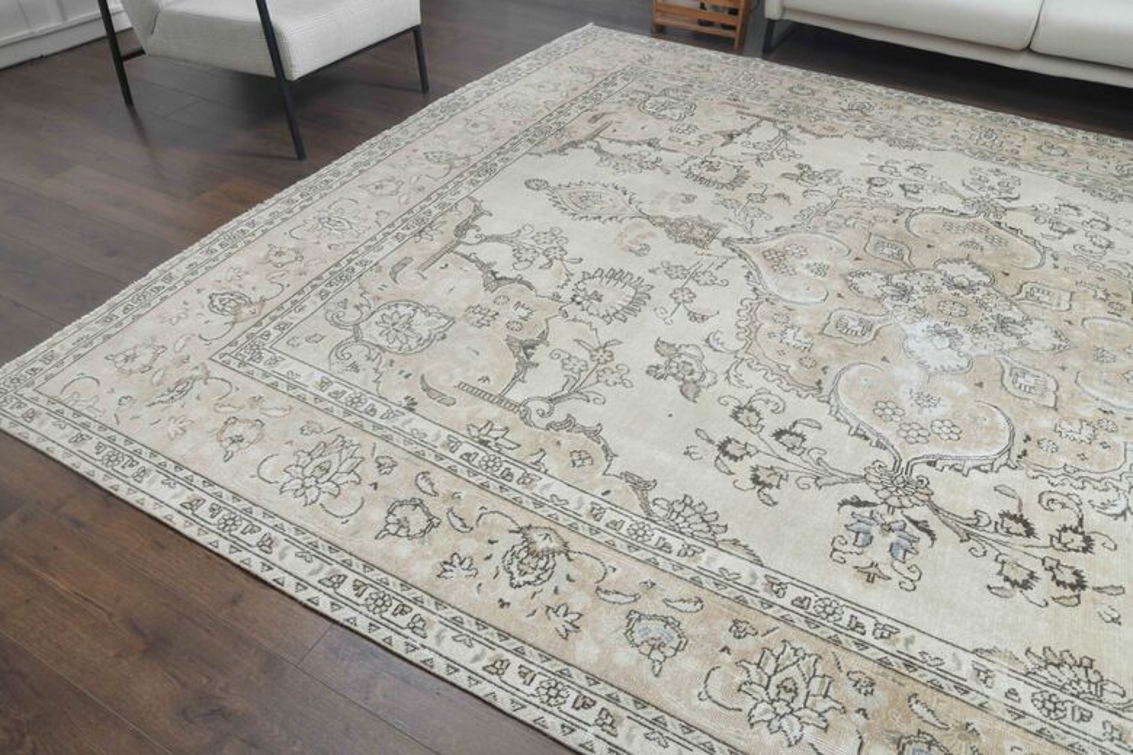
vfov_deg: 53.1
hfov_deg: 73.7
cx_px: 566
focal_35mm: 24
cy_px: 378
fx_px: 755
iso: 640
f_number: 16
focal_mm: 24
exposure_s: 1/125
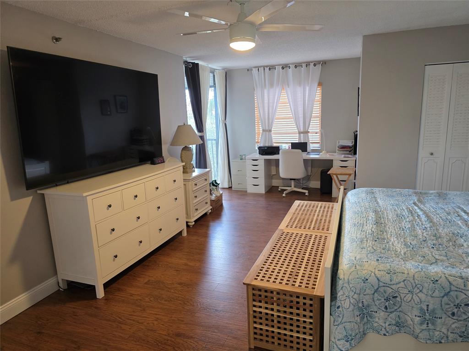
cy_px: 176
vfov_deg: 58.9
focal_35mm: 23
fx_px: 312
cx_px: 234
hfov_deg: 73.9
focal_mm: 6.3
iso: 400
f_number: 1.7
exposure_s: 1/120
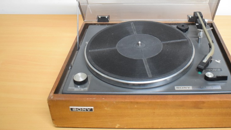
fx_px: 251
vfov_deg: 28.2
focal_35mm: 41
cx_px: 145
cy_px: 21
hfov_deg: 48.9
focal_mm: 18
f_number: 4
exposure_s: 1/125
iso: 3200
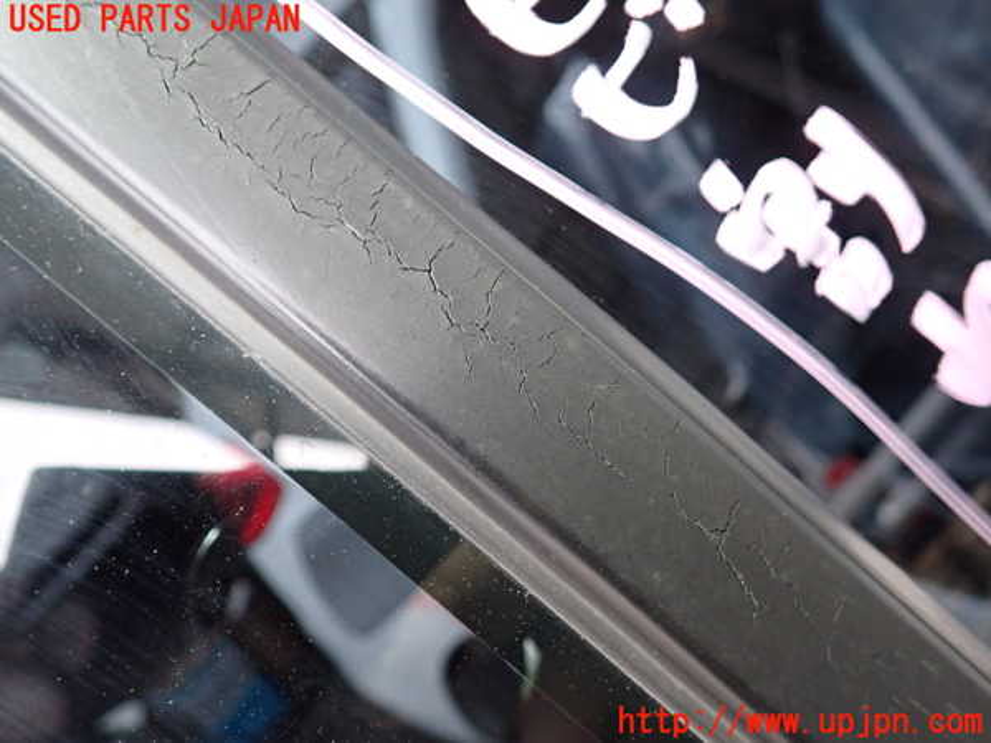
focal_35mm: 28
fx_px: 802
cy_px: 372
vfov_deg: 49.7
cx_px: 496
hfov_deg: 63.4
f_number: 2.2
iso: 400
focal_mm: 5.05
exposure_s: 1/100
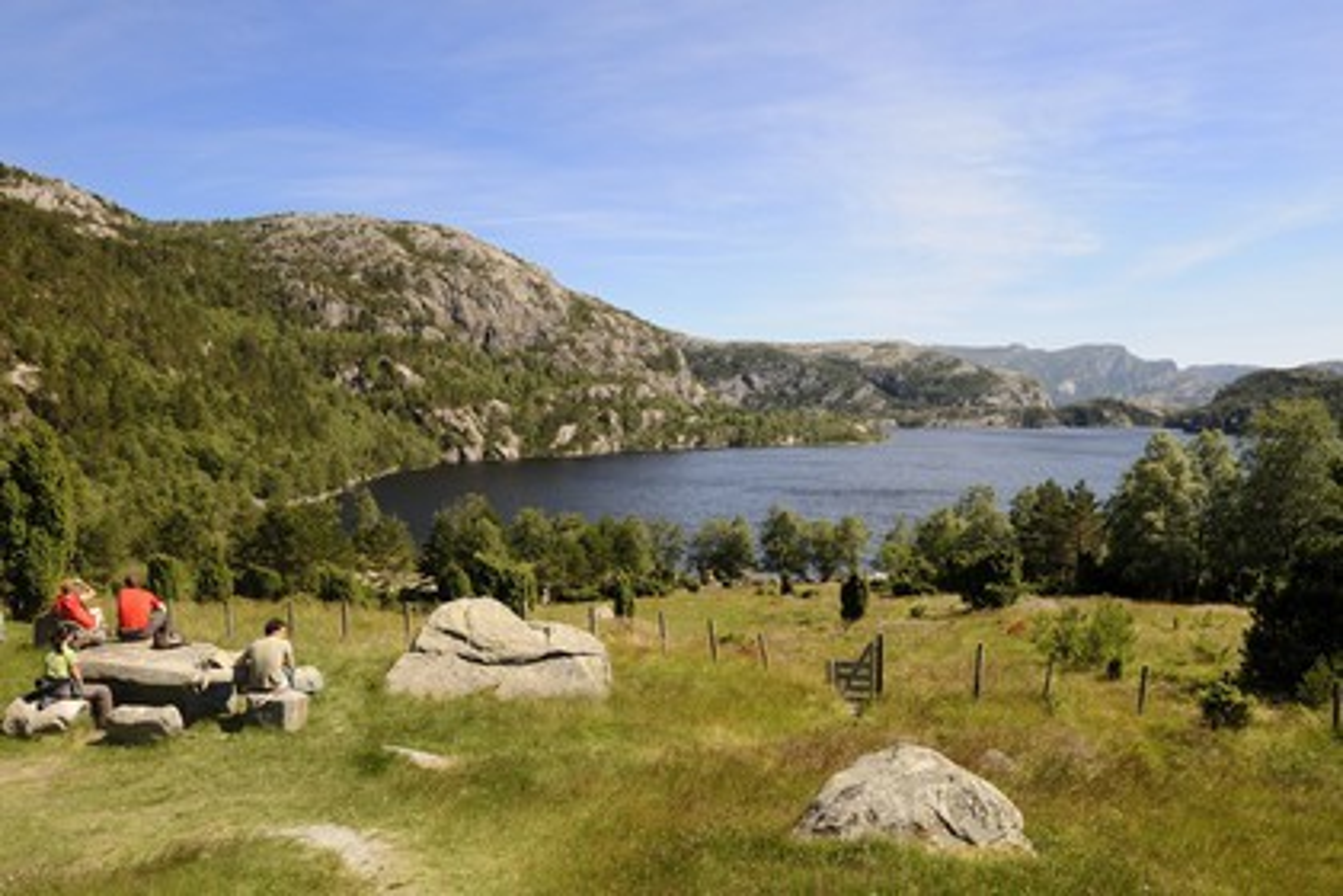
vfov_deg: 53.1
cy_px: 448
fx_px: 895
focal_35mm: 24
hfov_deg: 73.7
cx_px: 672
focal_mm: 24
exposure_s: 1/200
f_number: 9
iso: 200
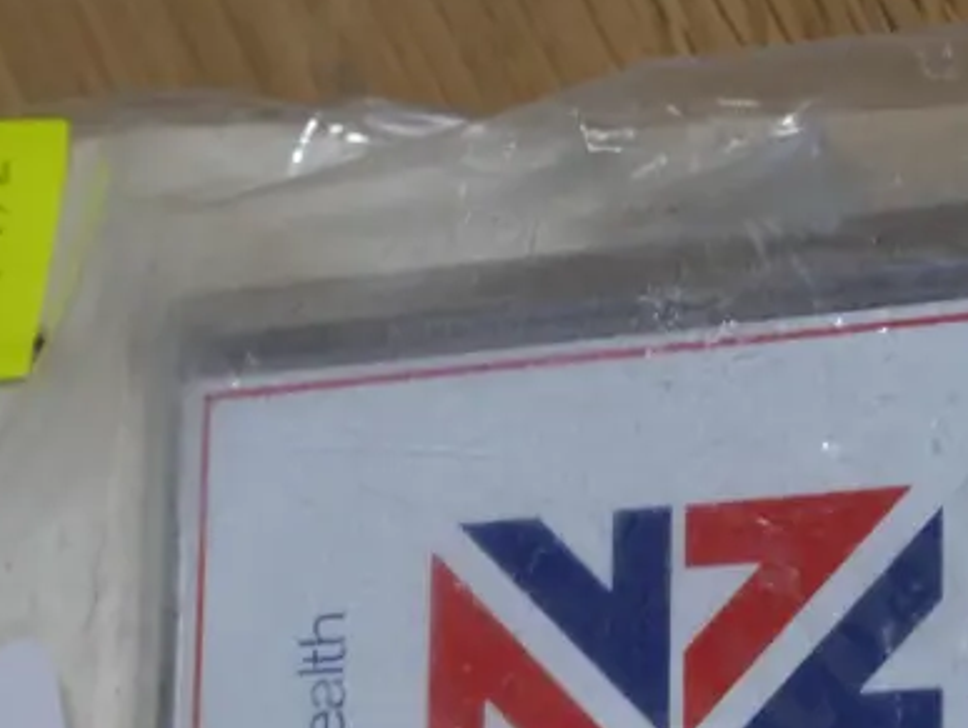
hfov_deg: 15.5
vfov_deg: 11.5
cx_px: 613
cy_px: 814
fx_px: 3555
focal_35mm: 127
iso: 200
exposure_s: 1/60
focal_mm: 24
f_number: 5.2
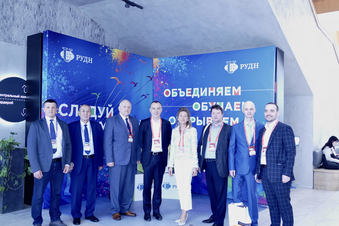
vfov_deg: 37.9
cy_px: 113
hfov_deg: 54.4
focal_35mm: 35
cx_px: 170
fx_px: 330
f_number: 3.1
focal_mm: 12.64
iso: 200
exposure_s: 1/60
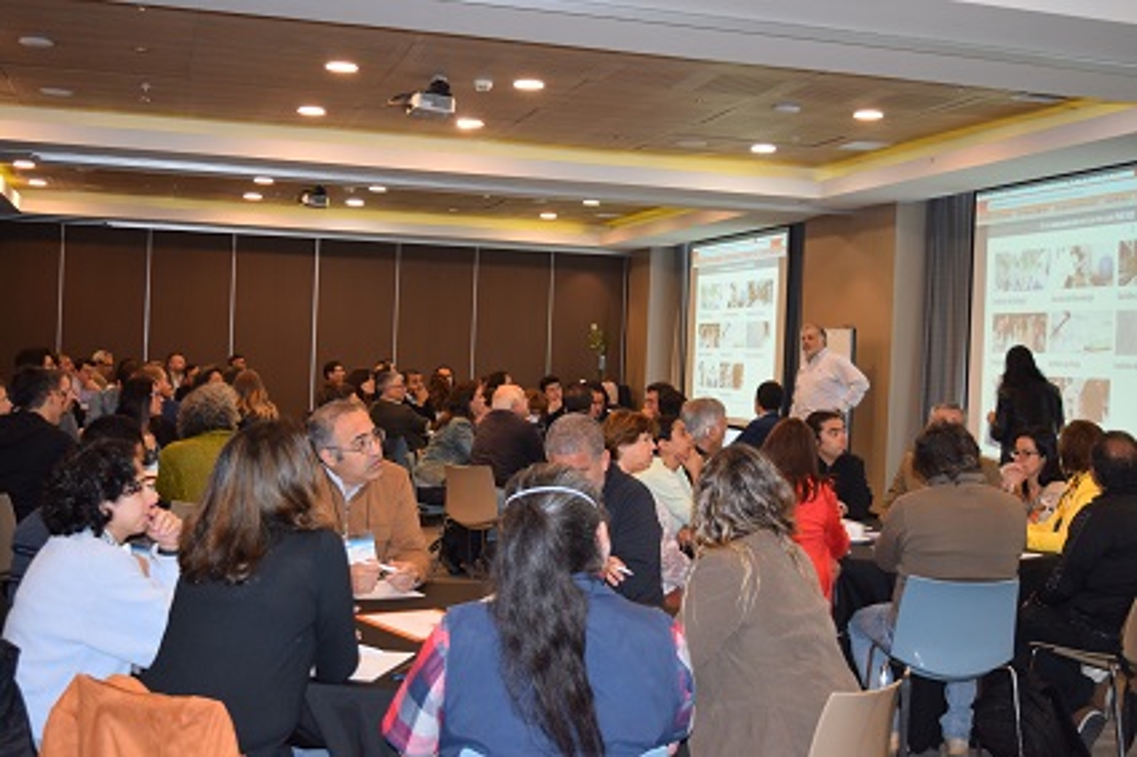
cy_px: 378
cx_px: 568
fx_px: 1421
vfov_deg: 29.8
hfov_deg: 43.6
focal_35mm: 45
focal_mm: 30
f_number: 4.5
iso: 800
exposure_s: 1/80
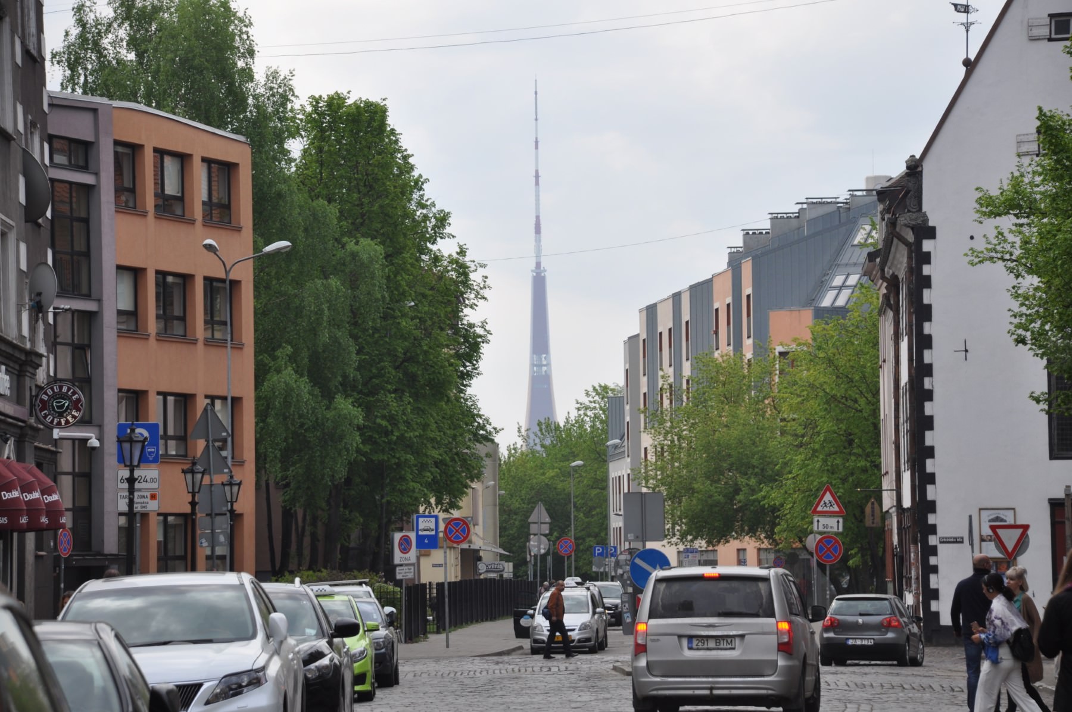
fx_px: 4239
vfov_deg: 9.6
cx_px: 536
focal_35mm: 142
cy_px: 356
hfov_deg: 14.4
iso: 280
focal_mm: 95
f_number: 5.6
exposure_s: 1/500
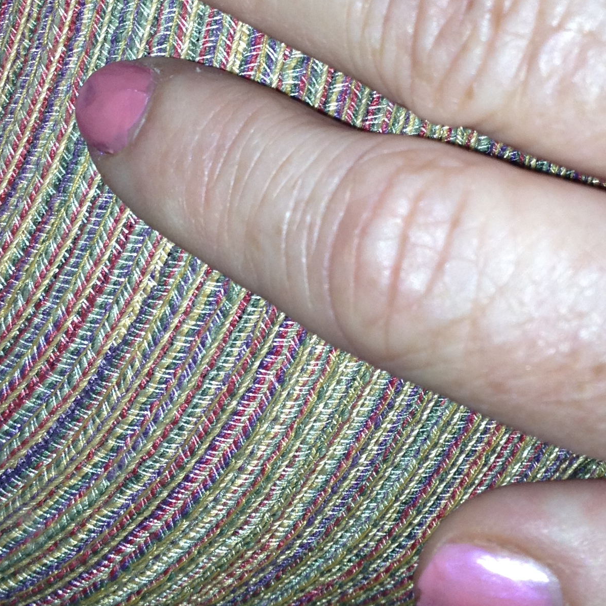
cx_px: 423
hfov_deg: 20.3
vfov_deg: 20.3
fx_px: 1684
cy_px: 178
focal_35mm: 85
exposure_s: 1/98
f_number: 2.4
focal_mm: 4.28
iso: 64
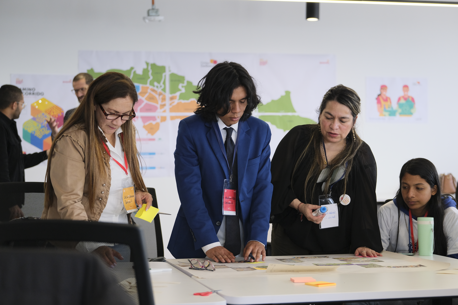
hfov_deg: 27.0
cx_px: 229
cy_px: 152
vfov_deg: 18.2
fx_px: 954
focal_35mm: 75
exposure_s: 1/200
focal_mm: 50
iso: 1250
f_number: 2.8
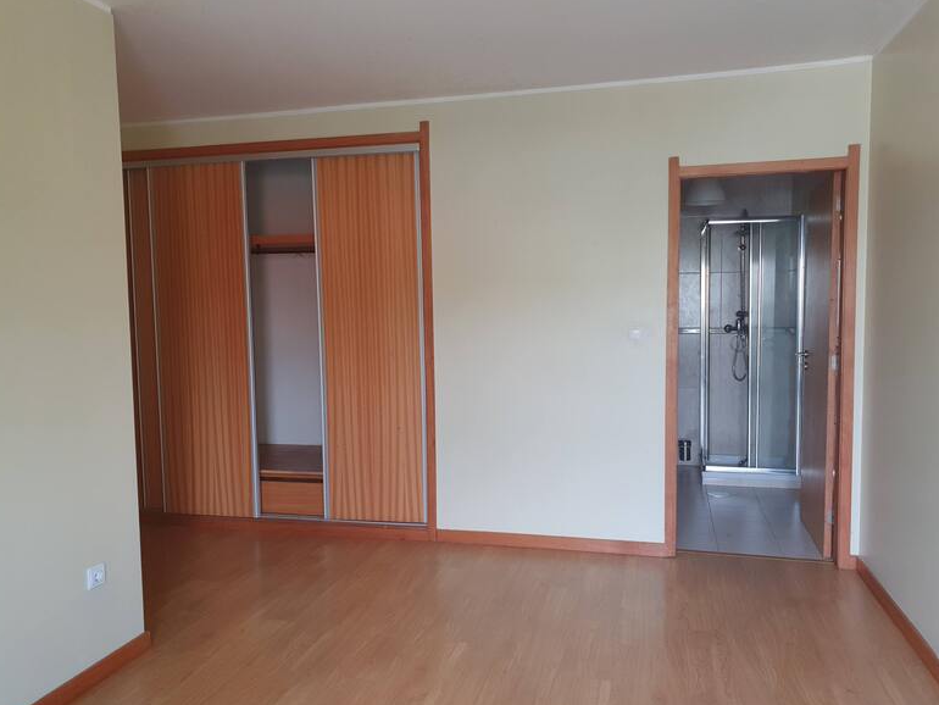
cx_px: 473
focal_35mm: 27
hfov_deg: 65.3
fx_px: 733
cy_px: 361
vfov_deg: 51.4
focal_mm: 4.32
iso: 80
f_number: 2.4
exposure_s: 1/50
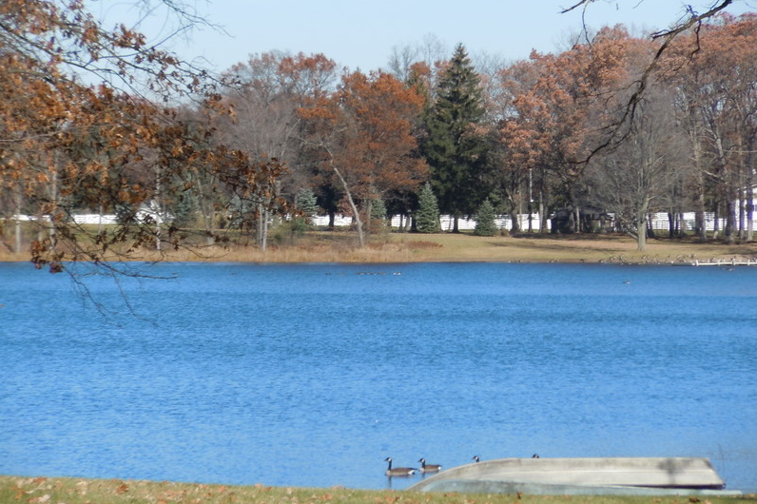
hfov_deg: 10.0
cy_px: 274
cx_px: 378
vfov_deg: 6.7
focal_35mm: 205
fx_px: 4309
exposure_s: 1/400
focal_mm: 35
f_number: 5.6
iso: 100
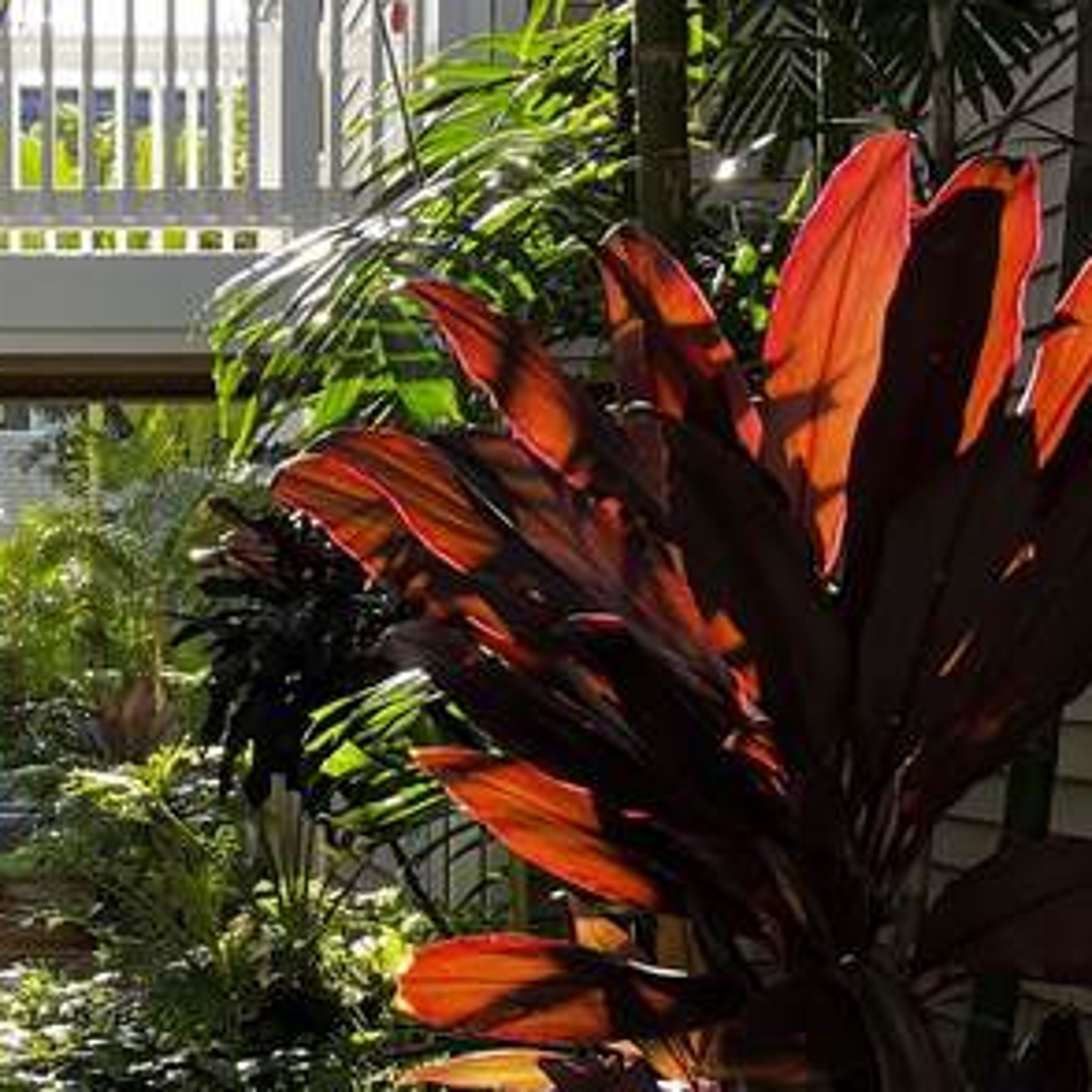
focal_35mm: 75
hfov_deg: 22.4
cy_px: 795
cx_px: 63
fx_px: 2677
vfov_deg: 22.9
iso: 40
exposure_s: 1/269
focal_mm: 5.1
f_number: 1.6
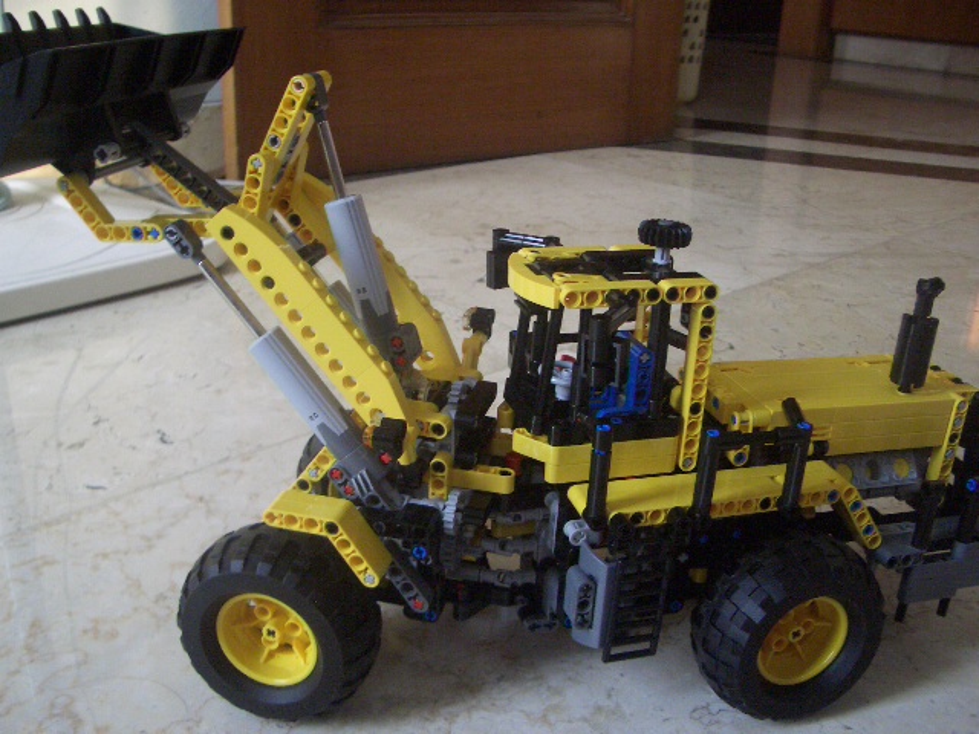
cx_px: 490
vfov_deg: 40.7
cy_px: 367
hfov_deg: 52.6
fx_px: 990
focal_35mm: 35
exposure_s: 1/50
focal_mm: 5.8
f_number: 2.6
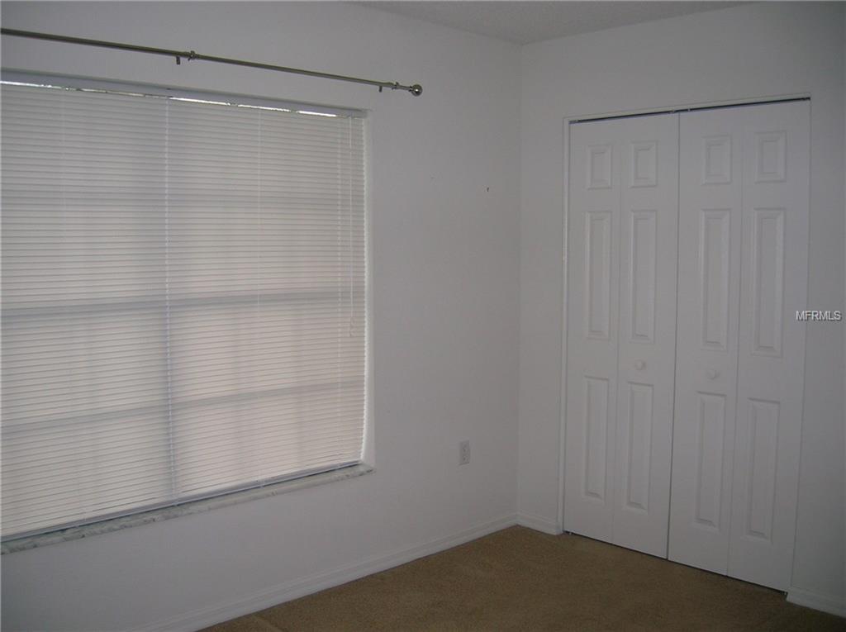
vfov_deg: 41.7
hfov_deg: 54.0
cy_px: 316
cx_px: 423
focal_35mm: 34
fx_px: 830
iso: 50
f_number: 2.9
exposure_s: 1/60.1
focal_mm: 5.7
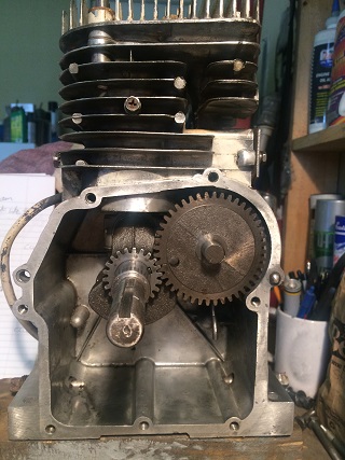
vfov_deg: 61.7
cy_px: 230
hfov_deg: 48.2
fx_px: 386
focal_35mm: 29
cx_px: 172
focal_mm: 4.15
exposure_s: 1/30
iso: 125
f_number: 2.2
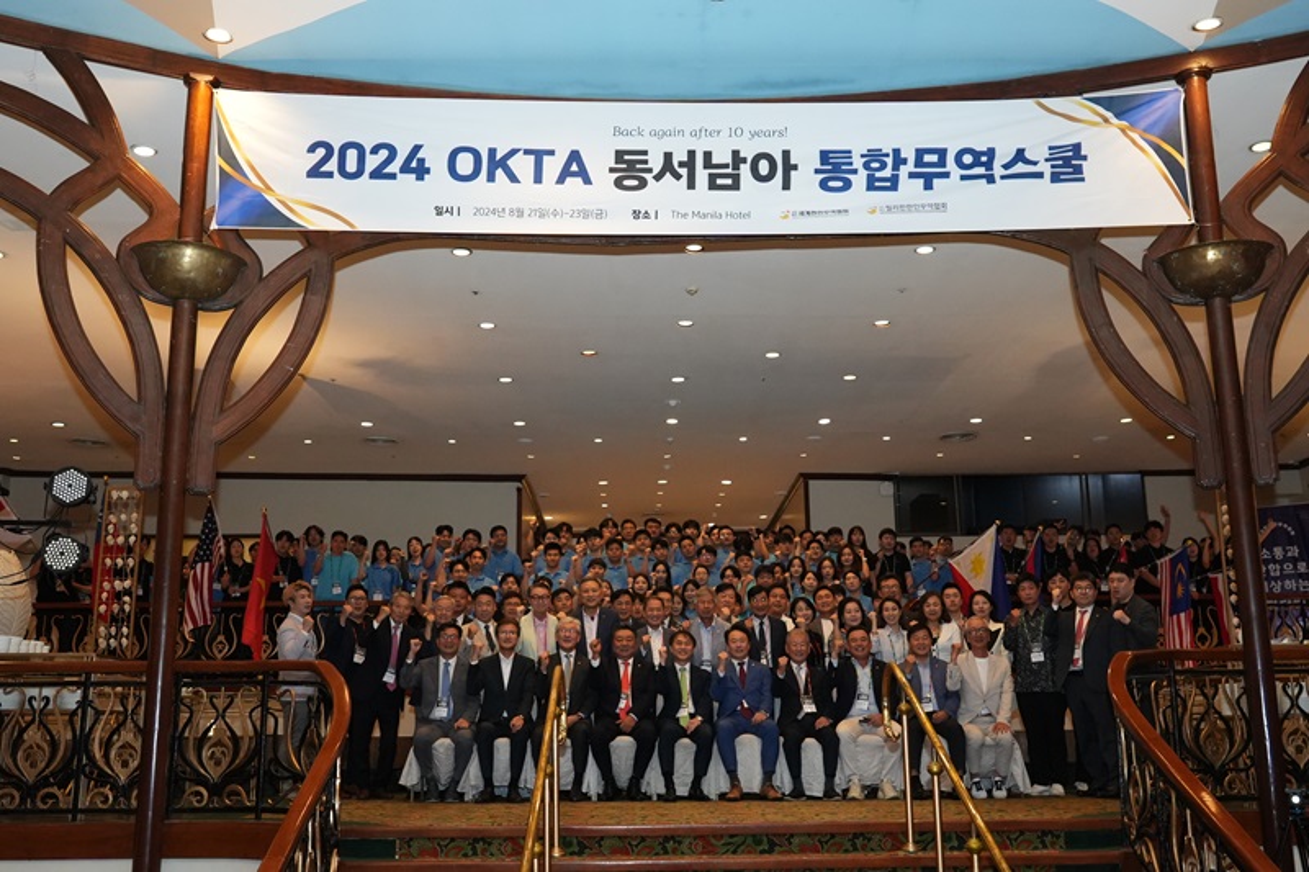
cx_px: 654
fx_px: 1309
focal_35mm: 36
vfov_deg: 36.9
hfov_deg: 53.1
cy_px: 436
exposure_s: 1/200
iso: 3200
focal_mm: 24
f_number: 3.2
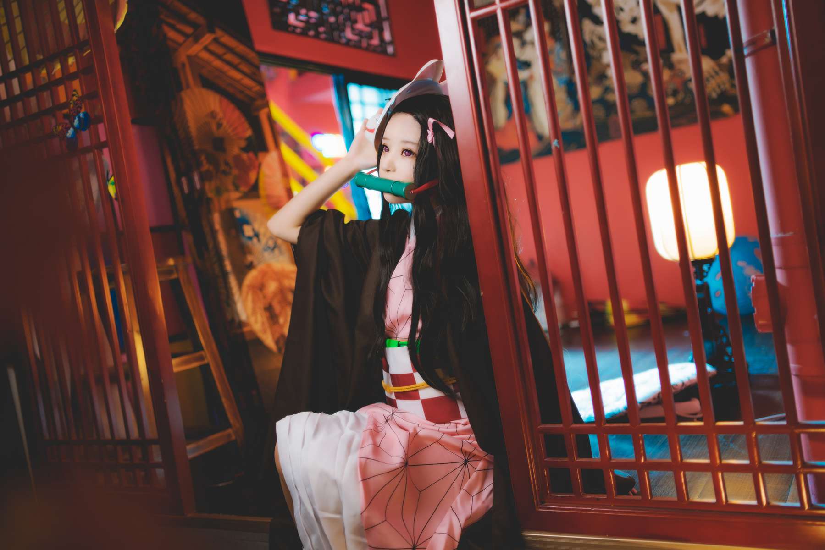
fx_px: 802
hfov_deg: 54.4
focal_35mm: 35
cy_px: 275
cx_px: 412
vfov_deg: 37.9
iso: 400
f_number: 1.4
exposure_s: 1/100
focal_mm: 35
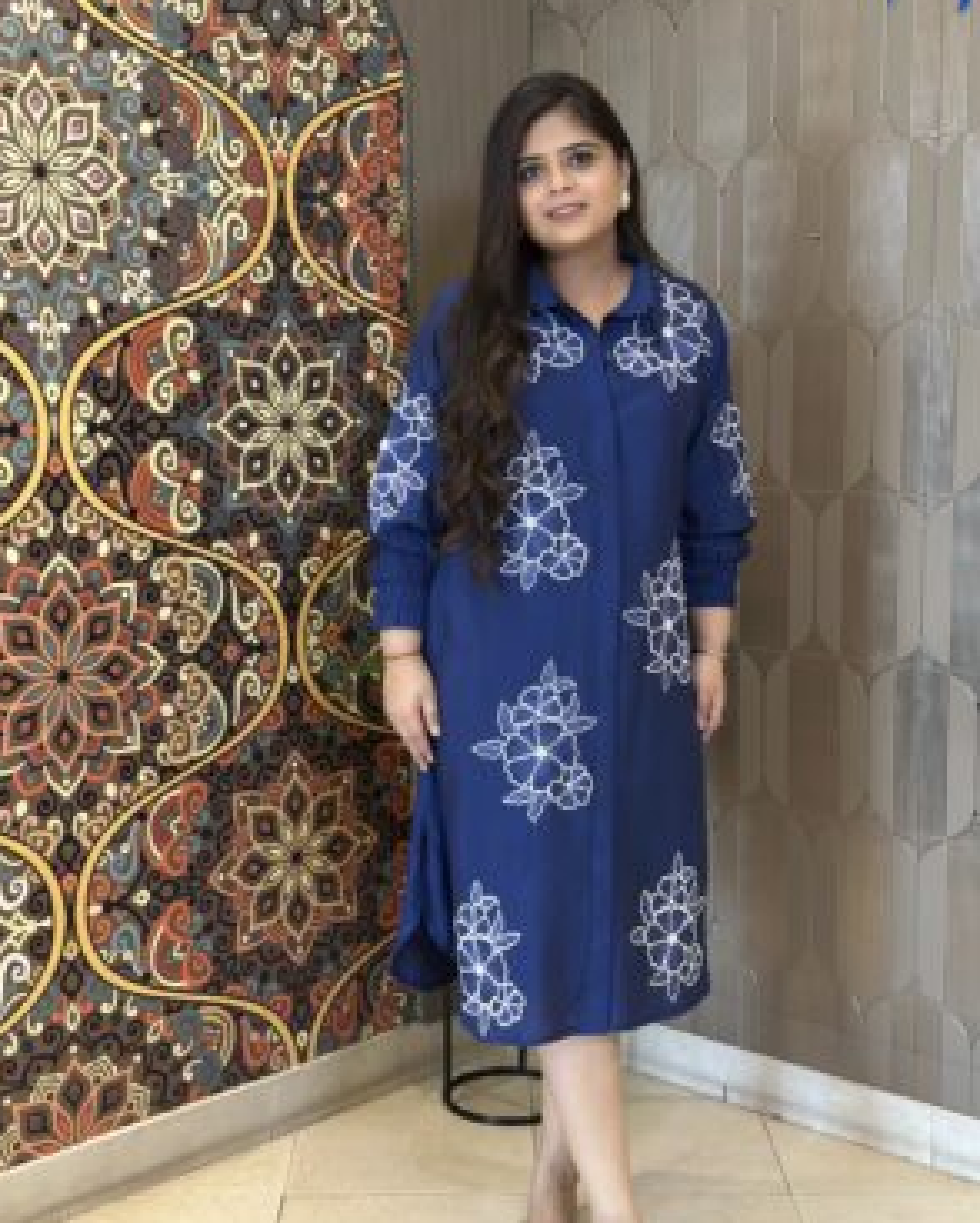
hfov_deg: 29.7
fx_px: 1847
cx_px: 493
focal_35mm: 51
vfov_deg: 36.6
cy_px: 597
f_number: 1.78
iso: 125
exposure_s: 1/50
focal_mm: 6.86
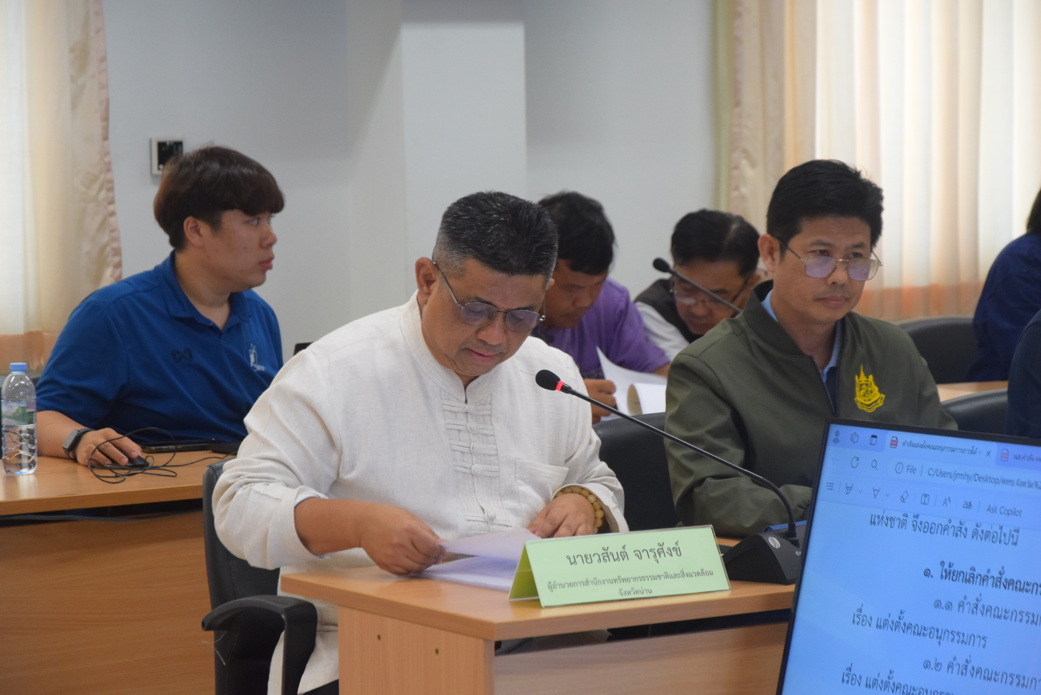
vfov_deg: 11.4
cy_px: 348
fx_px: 3471
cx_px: 520
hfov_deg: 17.1
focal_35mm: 120
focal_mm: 80
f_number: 5.3
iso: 2500
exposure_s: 1/200
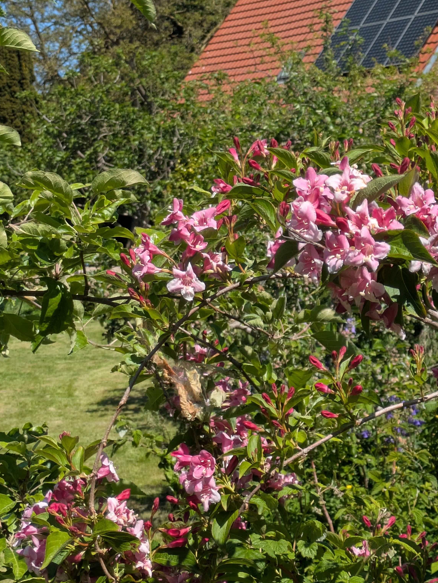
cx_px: 285
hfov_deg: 19.1
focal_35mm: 77
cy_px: 248
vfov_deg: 25.3
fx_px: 1298
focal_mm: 5.43
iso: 44
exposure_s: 1/1845
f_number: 1.89
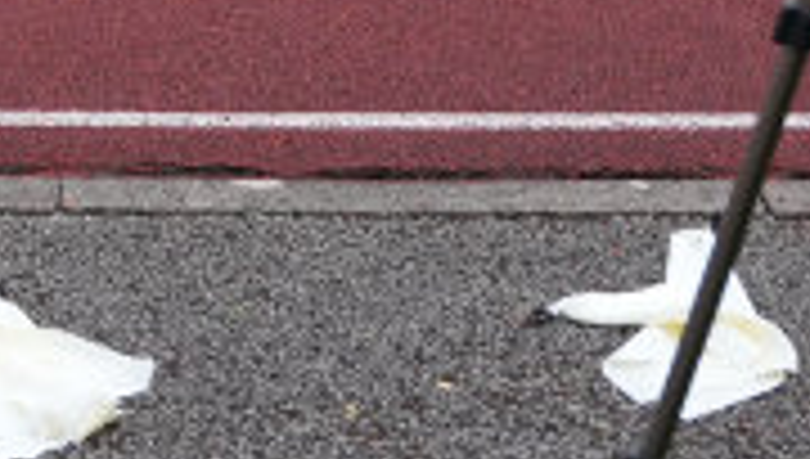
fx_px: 3752
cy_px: -911
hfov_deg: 12.1
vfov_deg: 6.4
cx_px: -94
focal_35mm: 174
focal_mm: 29.4
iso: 250
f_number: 2.8
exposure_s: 1/500
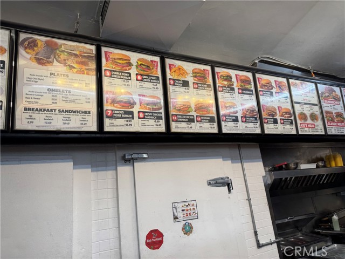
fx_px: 239
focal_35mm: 24
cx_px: 172
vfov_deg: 56.8
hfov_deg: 71.6
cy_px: 130
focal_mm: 6.76
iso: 64
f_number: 1.78
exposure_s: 1/120
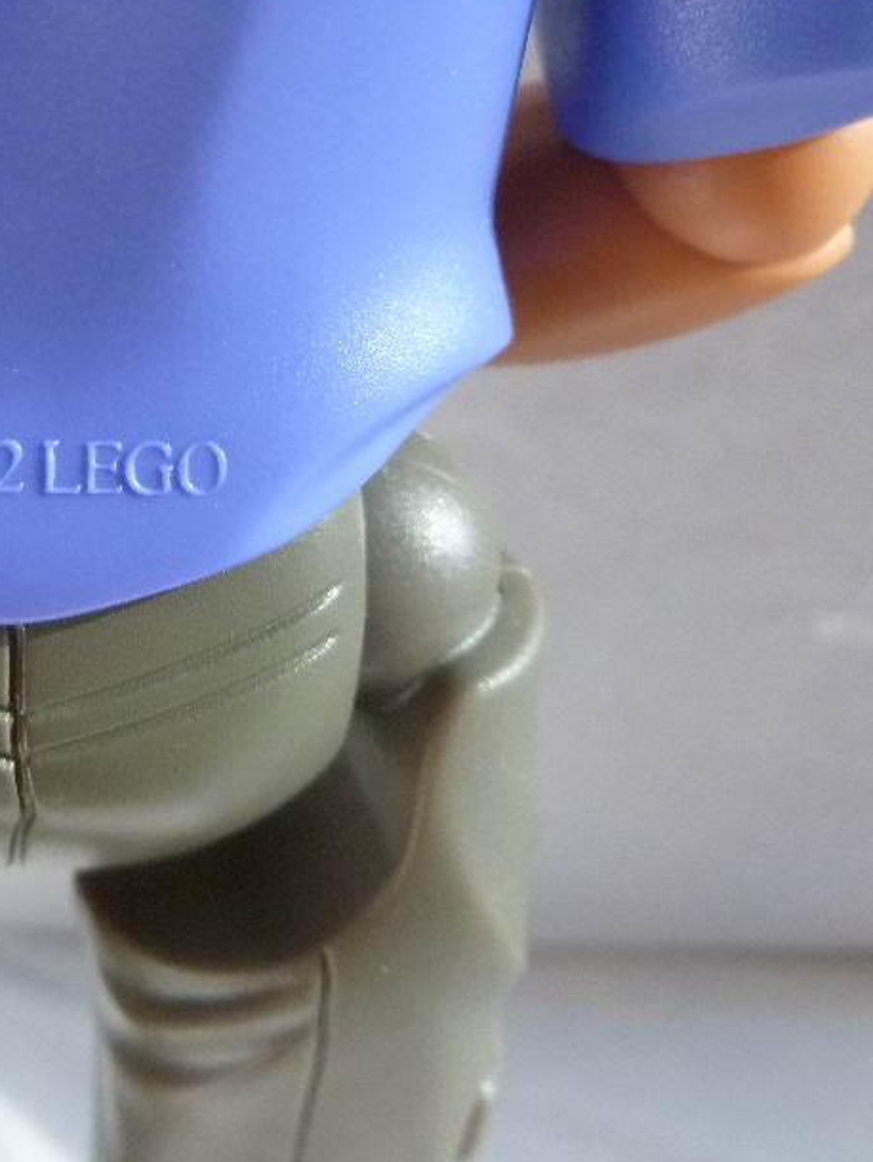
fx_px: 1579
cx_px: 19
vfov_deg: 40.2
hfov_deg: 29.1
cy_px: 463
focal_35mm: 47
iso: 400
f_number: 3.3
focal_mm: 5
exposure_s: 1/25
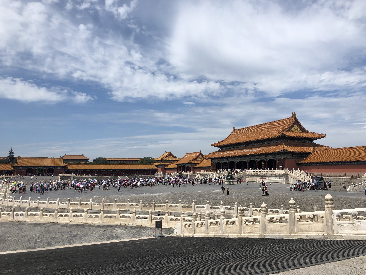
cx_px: 183
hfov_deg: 63.4
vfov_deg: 49.7
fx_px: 296
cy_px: 138
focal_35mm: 28
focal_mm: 4
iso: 20
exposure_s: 1/4049
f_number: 1.8
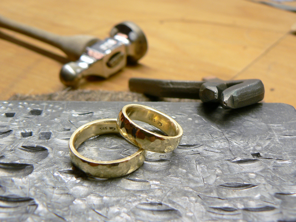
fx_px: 308
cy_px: 111
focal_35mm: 36
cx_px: 148
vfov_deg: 39.7
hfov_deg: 51.4
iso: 80
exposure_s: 1/50
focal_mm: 6
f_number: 2.8
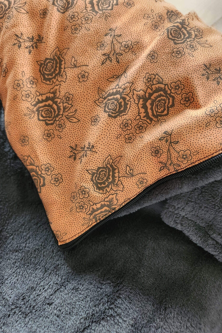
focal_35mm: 24
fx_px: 222
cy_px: 167
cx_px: 110
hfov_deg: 53.1
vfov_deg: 73.7
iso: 640
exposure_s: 1/60
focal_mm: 5.4
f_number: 1.8
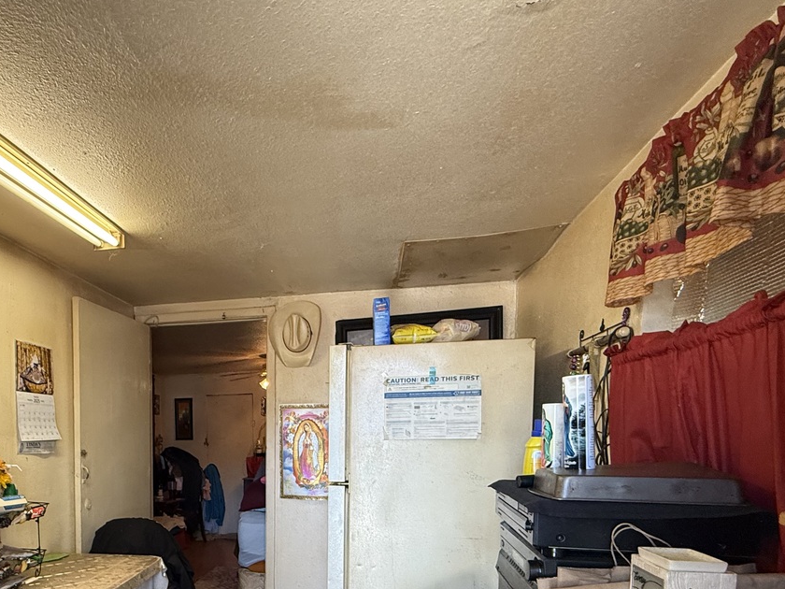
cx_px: 227
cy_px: 467
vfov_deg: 53.3
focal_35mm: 24
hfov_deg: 68.4
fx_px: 544
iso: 250
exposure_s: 1/99
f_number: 2.2
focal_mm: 2.22
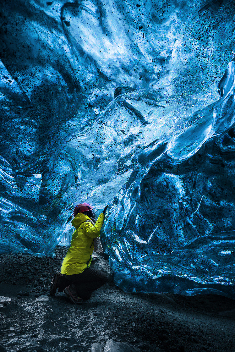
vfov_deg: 78.6
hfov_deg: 57.3
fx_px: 215
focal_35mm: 22
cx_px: 118
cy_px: 176
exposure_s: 8
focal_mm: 22
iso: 400
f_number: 7.1
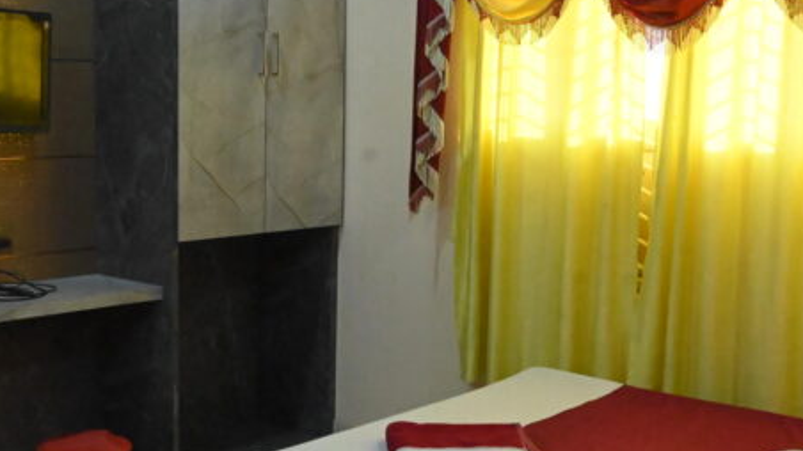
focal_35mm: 57
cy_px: 268
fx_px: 1213
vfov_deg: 21.0
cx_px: 332
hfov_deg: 36.5
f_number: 10
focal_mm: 24
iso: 12800
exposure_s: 1/200
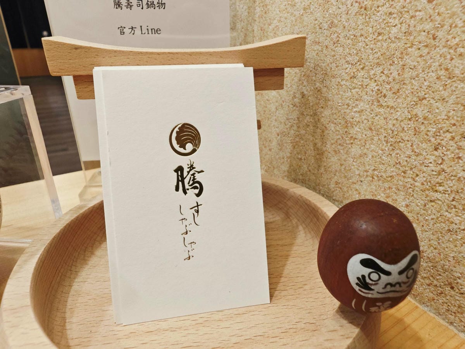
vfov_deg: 58.9
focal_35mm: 23
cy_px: 174
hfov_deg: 73.9
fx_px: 309
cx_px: 232
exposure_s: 1/60
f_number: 1.8
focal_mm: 2.03
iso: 160
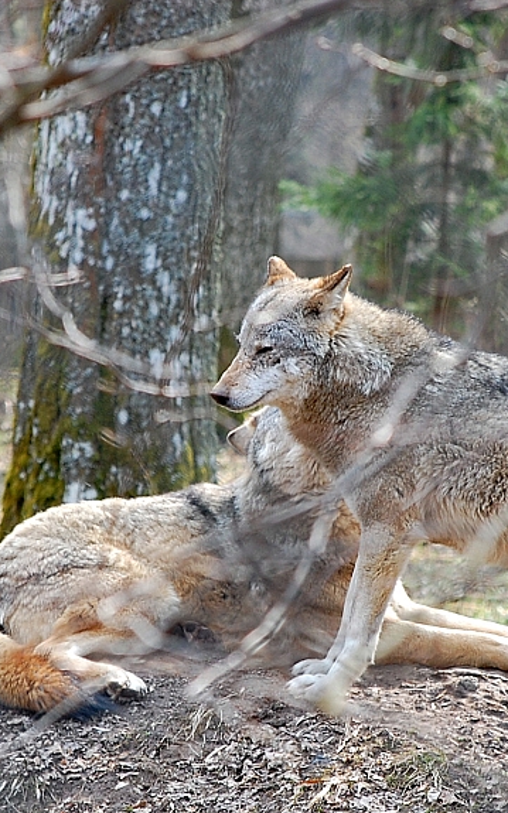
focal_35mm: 367
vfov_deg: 5.7
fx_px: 8134
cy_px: 469
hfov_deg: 3.6
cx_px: 282
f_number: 8
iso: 360
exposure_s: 1/125
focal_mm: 135
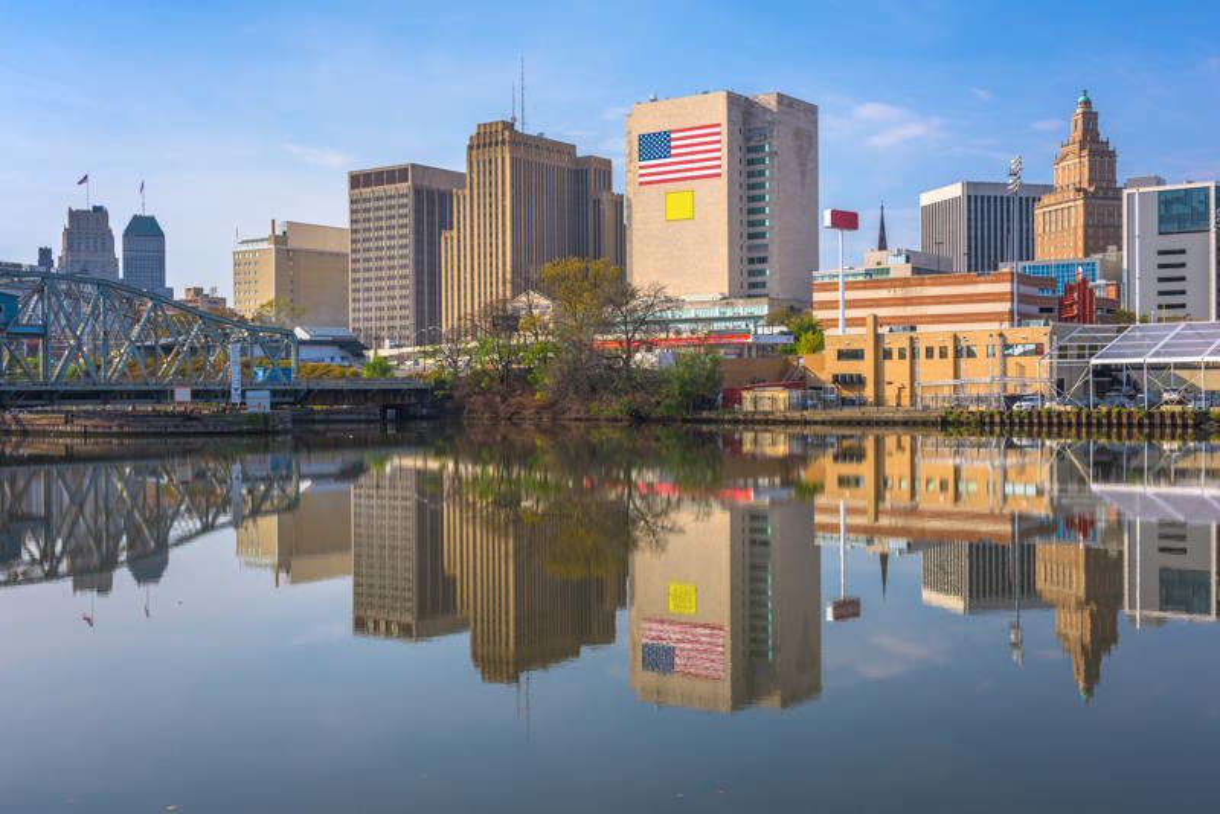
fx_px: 1356
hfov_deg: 48.4
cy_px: 407
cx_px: 610
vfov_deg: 33.4
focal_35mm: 40
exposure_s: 1/30
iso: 64
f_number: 11
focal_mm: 40
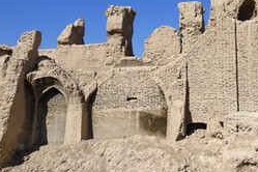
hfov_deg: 35.6
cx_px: 208
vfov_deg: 24.6
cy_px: 31
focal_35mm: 54
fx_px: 387
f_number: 13
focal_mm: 32
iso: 200
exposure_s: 1/320
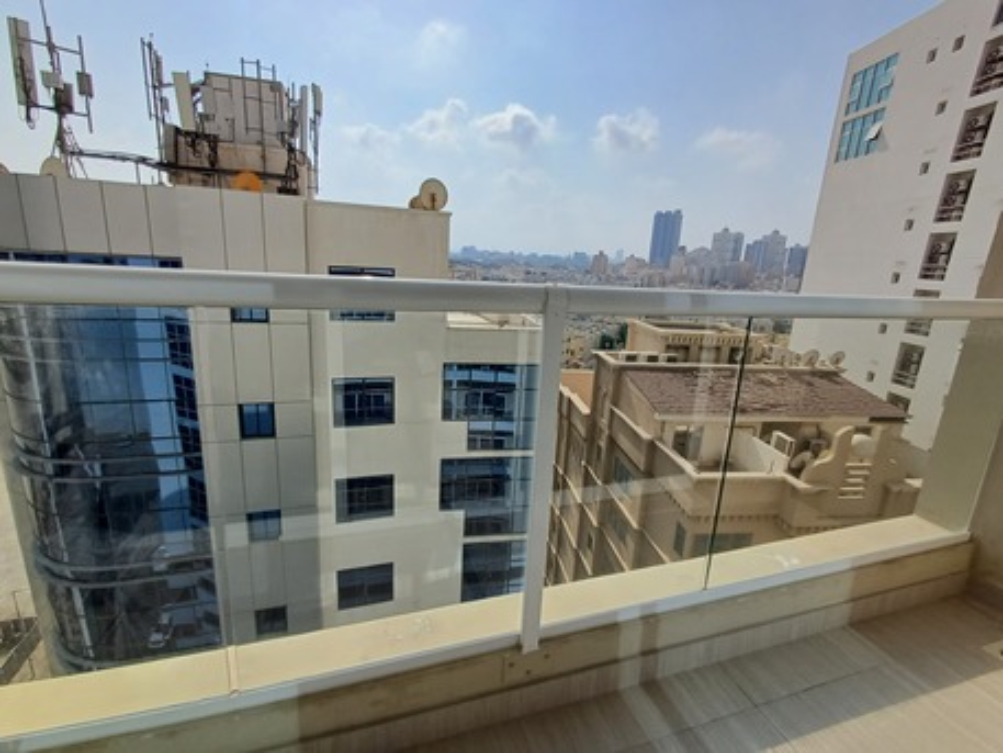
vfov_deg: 78.1
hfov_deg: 94.5
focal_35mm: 16
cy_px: 376
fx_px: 464
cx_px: 502
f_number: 2.2
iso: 40
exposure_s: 1/3300
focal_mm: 1.64
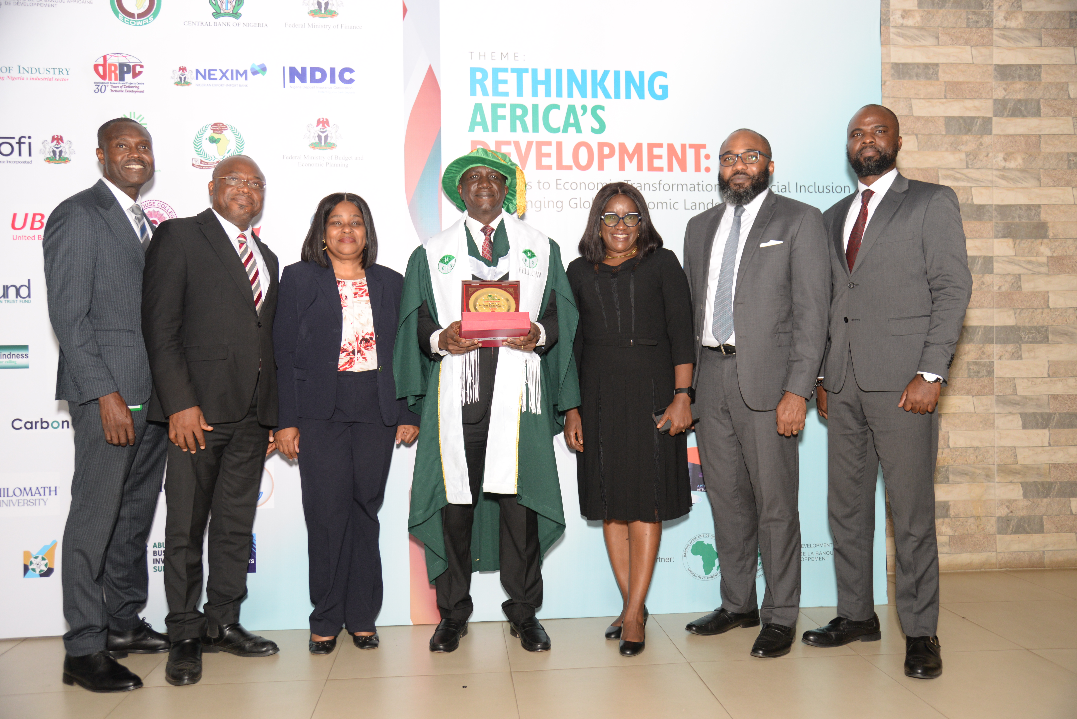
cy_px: 360
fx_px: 928
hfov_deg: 60.3
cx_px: 538
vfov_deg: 42.4
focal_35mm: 31
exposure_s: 1/160
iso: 1000
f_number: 4
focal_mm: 31
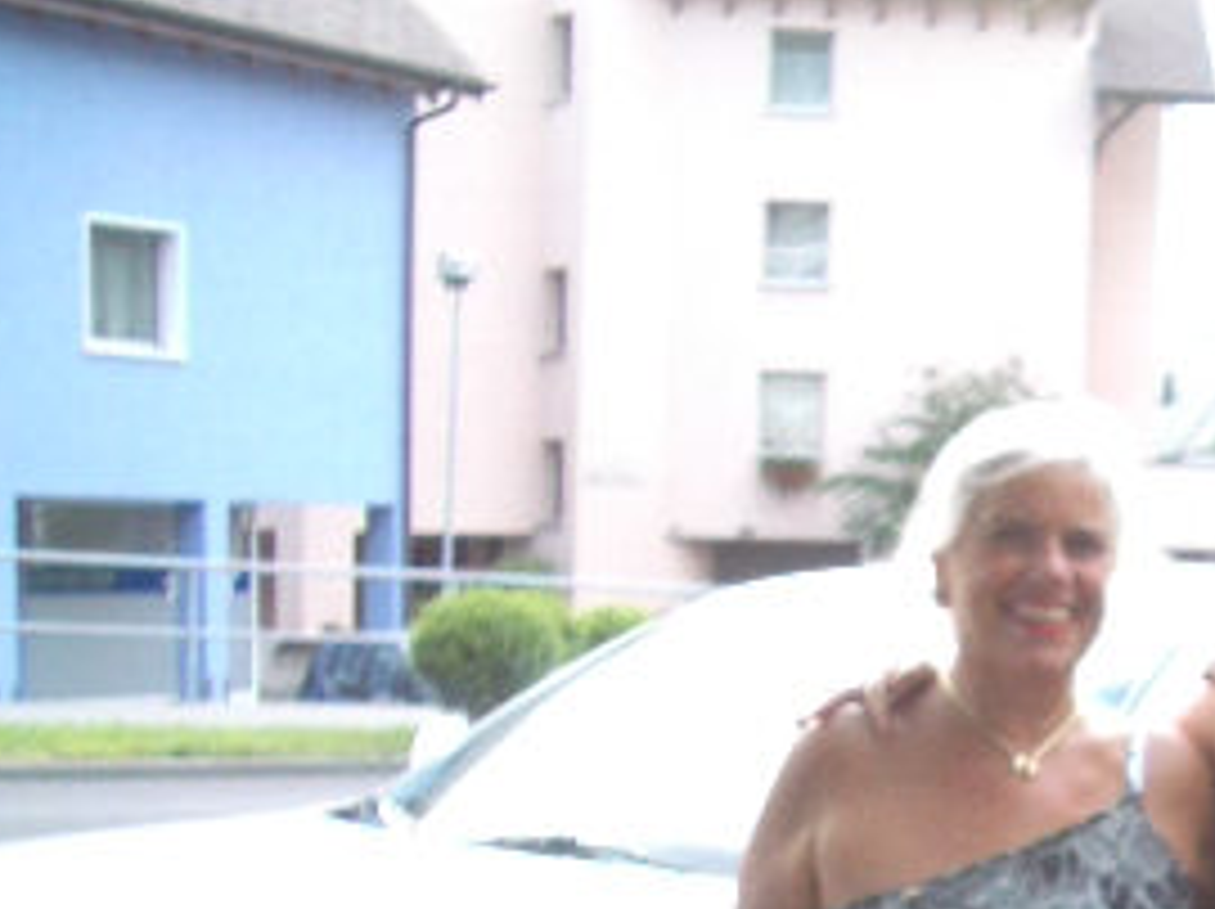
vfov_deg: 17.2
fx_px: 2911
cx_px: 1404
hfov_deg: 22.0
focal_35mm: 83
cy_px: 968
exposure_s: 1/60
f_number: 2.6
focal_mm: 5.8
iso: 100
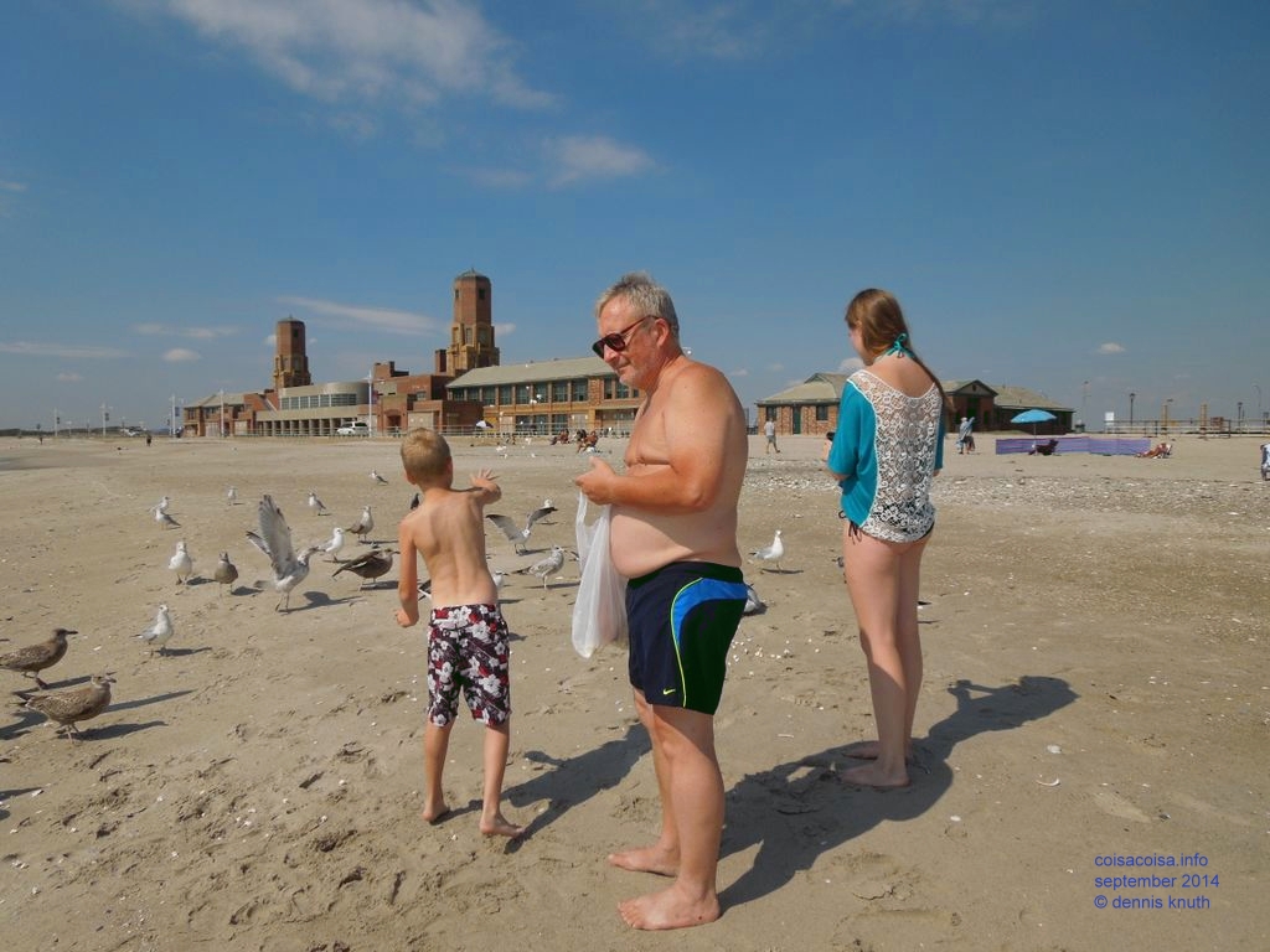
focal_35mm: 25
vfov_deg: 54.9
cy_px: 476
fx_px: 917
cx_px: 635
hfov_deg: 69.4
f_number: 6.6
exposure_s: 1/800
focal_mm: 4.5
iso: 100
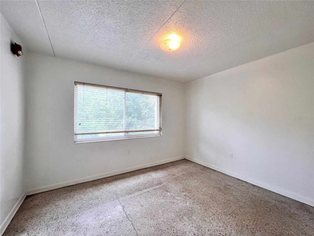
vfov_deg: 89.9
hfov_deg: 106.2
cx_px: 157
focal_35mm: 13
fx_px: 118
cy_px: 118
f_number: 1.8
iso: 100
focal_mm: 1.57
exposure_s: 1/120
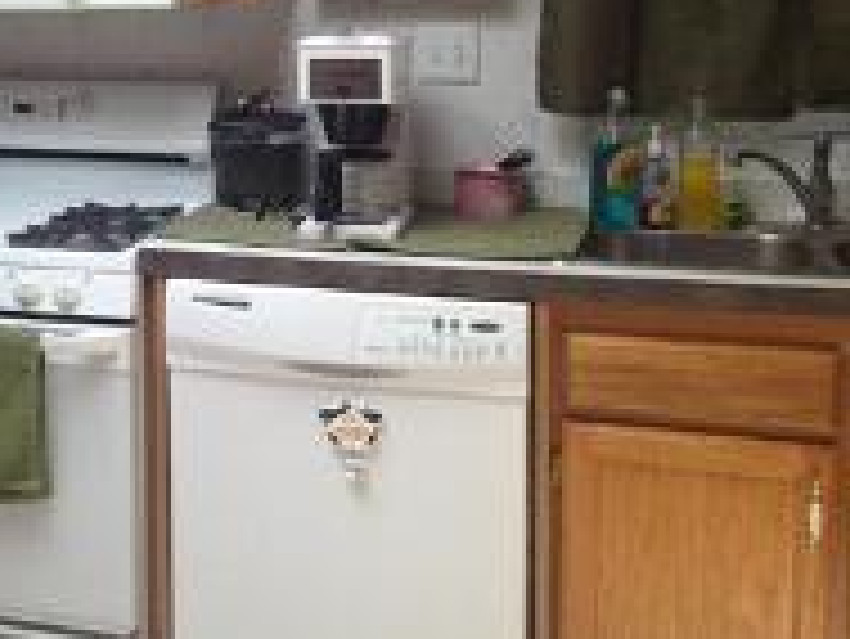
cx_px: -13
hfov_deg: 25.0
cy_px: 76
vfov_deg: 19.6
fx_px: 1818
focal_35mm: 74
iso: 80
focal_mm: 4.28
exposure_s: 1/120
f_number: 2.4
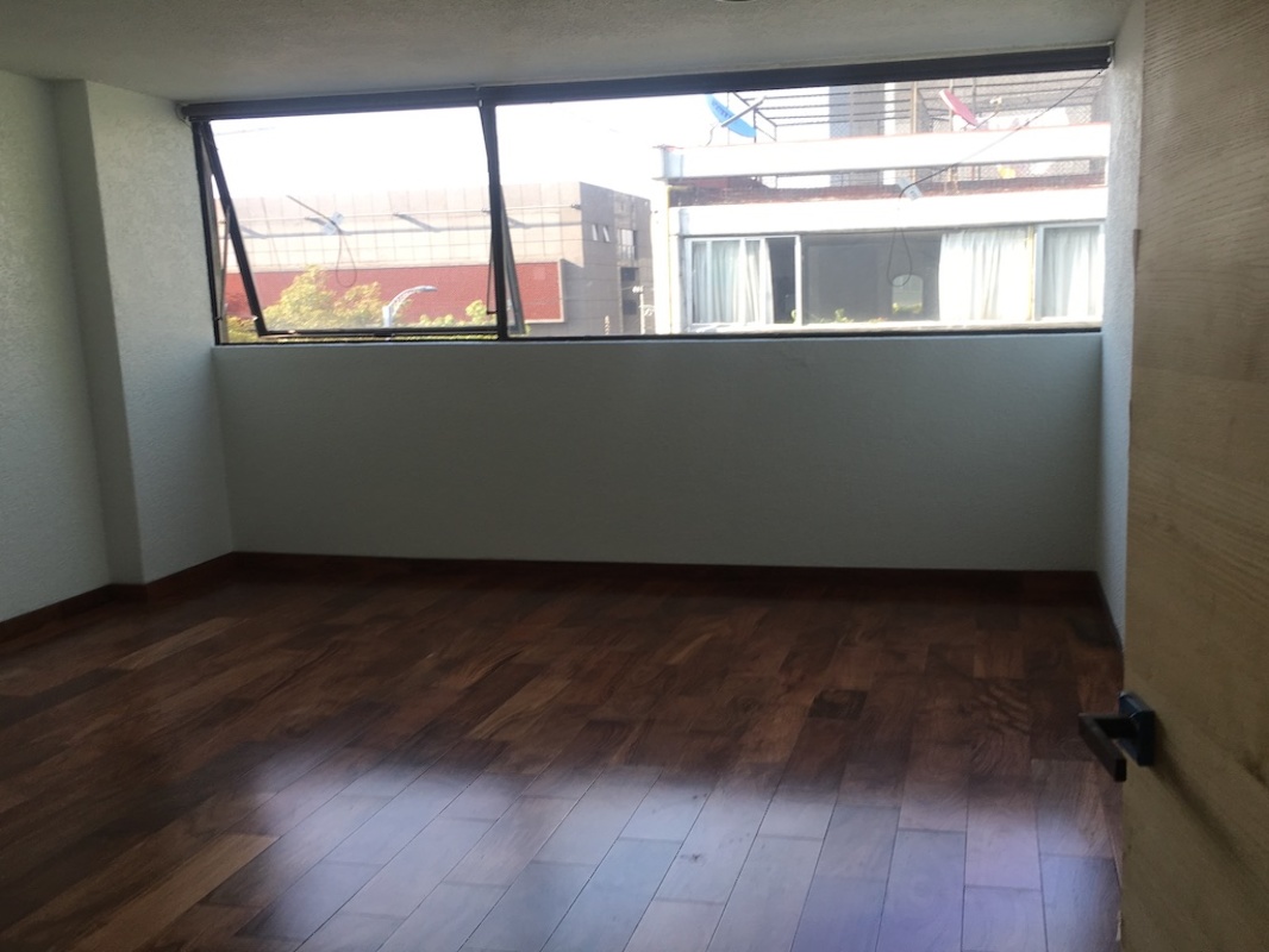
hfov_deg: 53.9
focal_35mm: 34
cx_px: 634
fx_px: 1247
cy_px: 476
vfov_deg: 41.8
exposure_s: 1/127
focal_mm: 4.15
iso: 25
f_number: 2.2
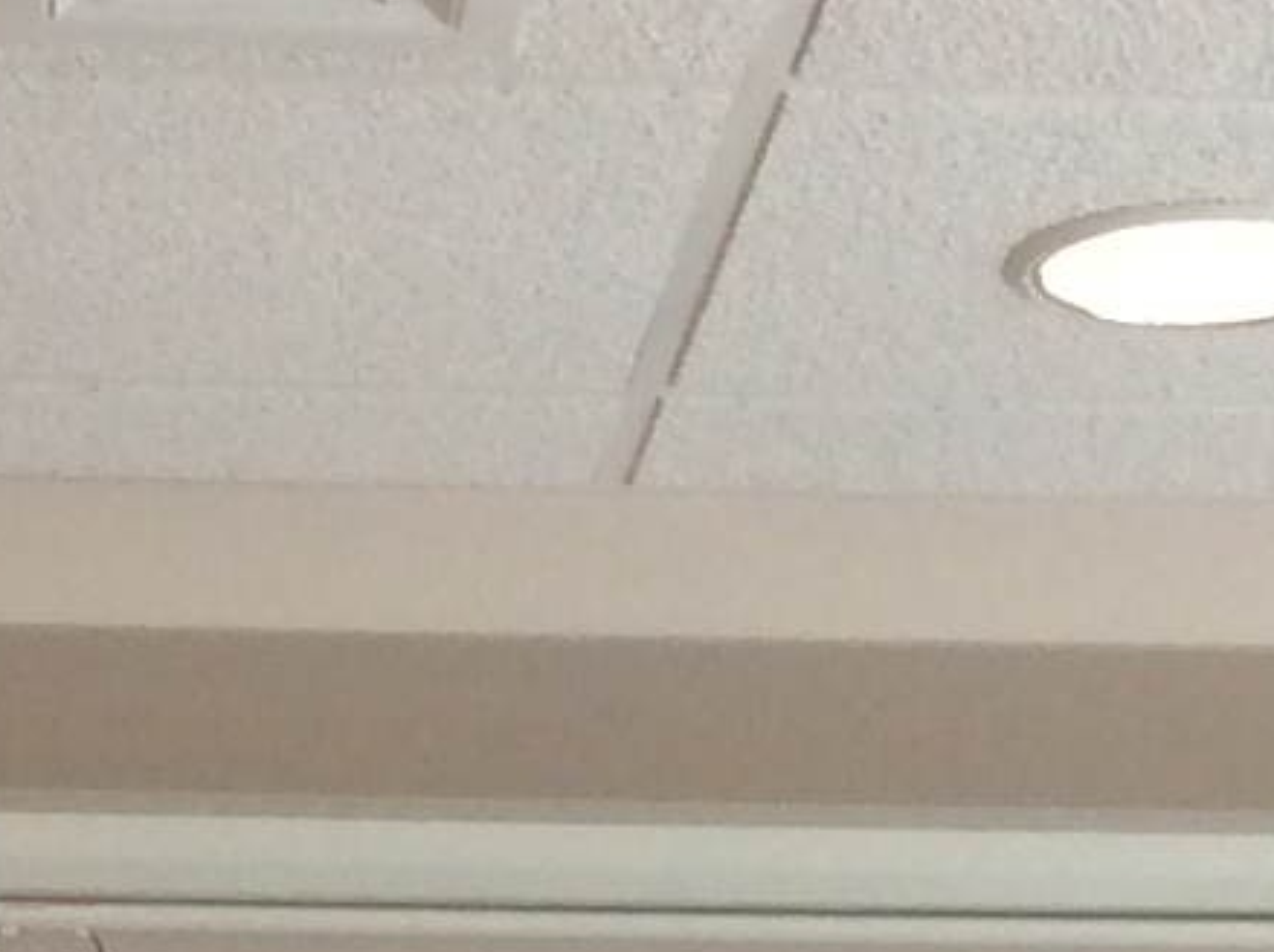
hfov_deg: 10.5
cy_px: 2760
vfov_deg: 7.1
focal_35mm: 189
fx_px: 6946
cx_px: 656
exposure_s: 1/25
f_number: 2.4
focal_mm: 3.3
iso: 64
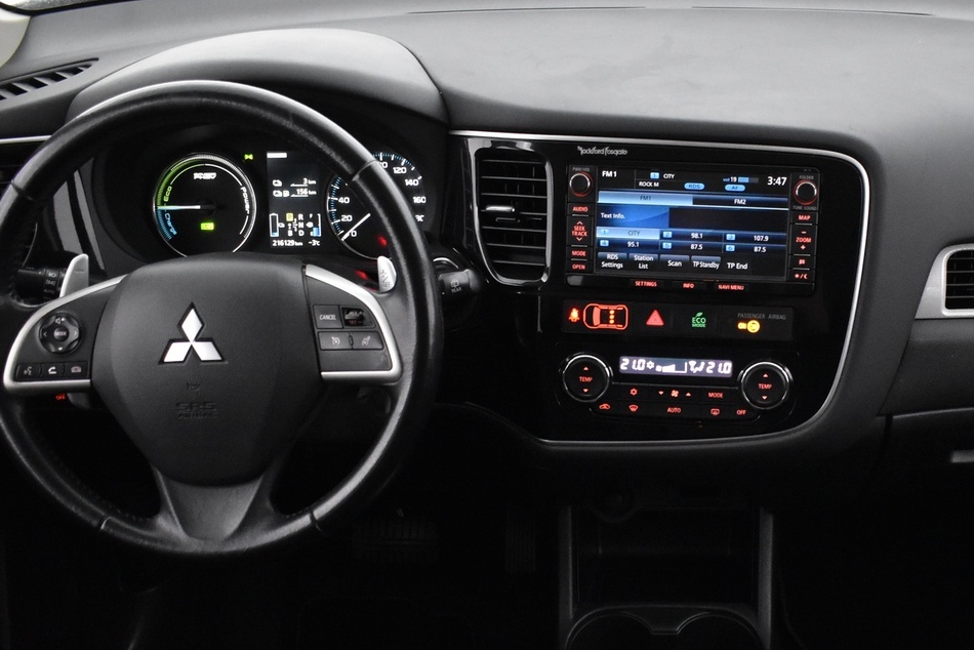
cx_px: 662
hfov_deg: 42.1
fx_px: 1245
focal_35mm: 46
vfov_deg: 29.0
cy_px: 458
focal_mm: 18
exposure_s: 1/40
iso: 3200
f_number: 3.5
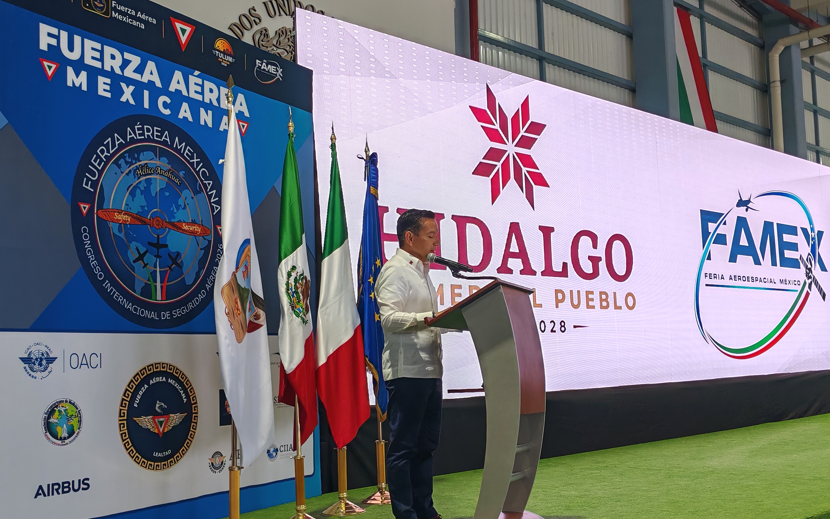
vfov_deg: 30.5
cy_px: 298
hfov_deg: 47.2
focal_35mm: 42
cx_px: 420
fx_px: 950
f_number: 1.95
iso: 50
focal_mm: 5.52
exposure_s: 1/170
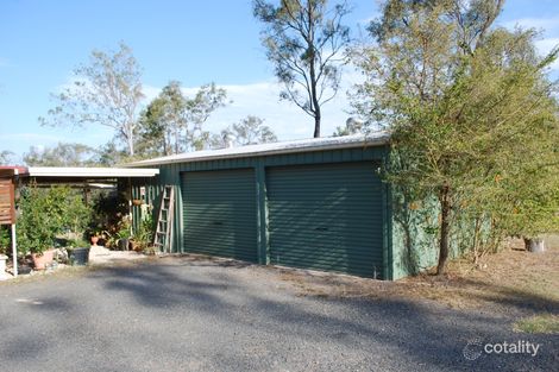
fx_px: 419
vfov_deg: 47.9
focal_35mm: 27
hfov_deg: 67.4
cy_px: 186
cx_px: 280
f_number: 6.3
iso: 100
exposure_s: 1/160
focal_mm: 18
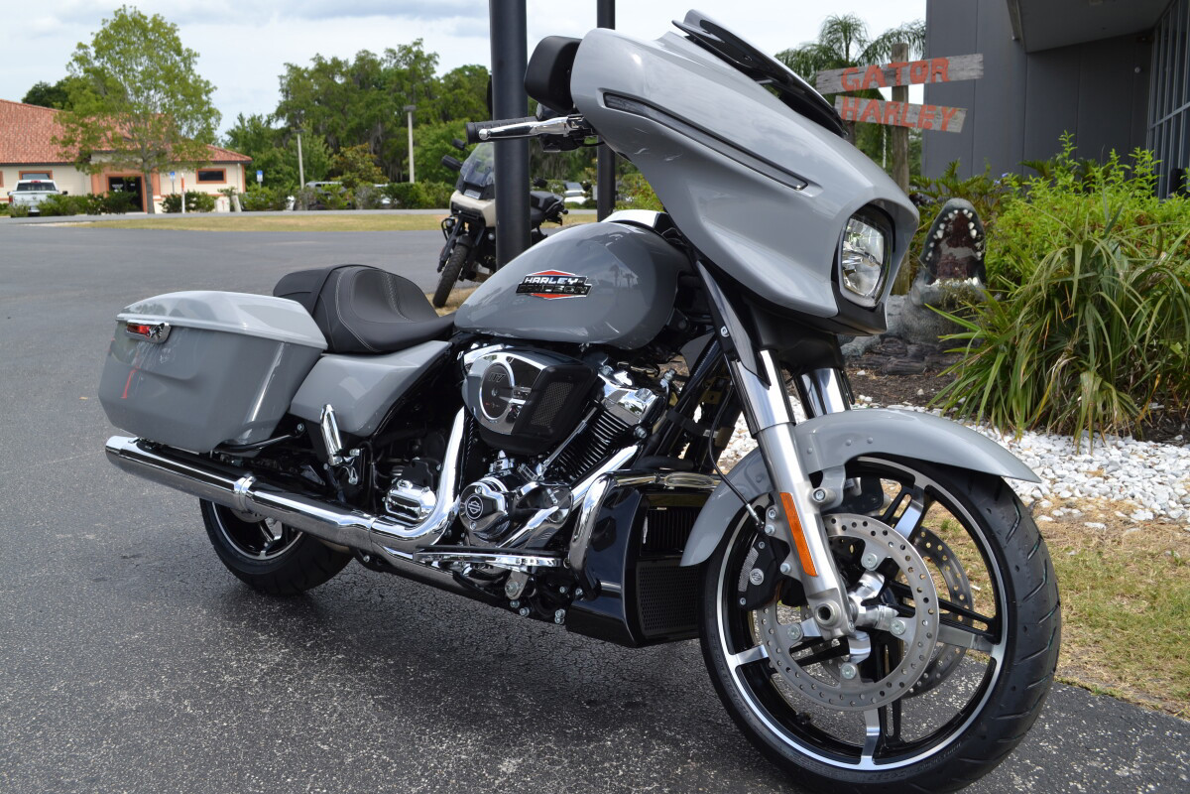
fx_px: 1091
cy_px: 397
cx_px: 595
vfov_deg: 40.0
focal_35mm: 33
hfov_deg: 57.2
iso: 100
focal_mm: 22
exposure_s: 1/200
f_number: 7.1
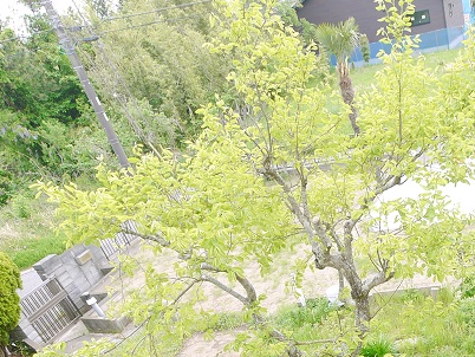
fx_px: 535
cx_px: 437
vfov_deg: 31.4
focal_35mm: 39
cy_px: 418
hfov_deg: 43.3
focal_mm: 7
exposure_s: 1/160
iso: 160
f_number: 5
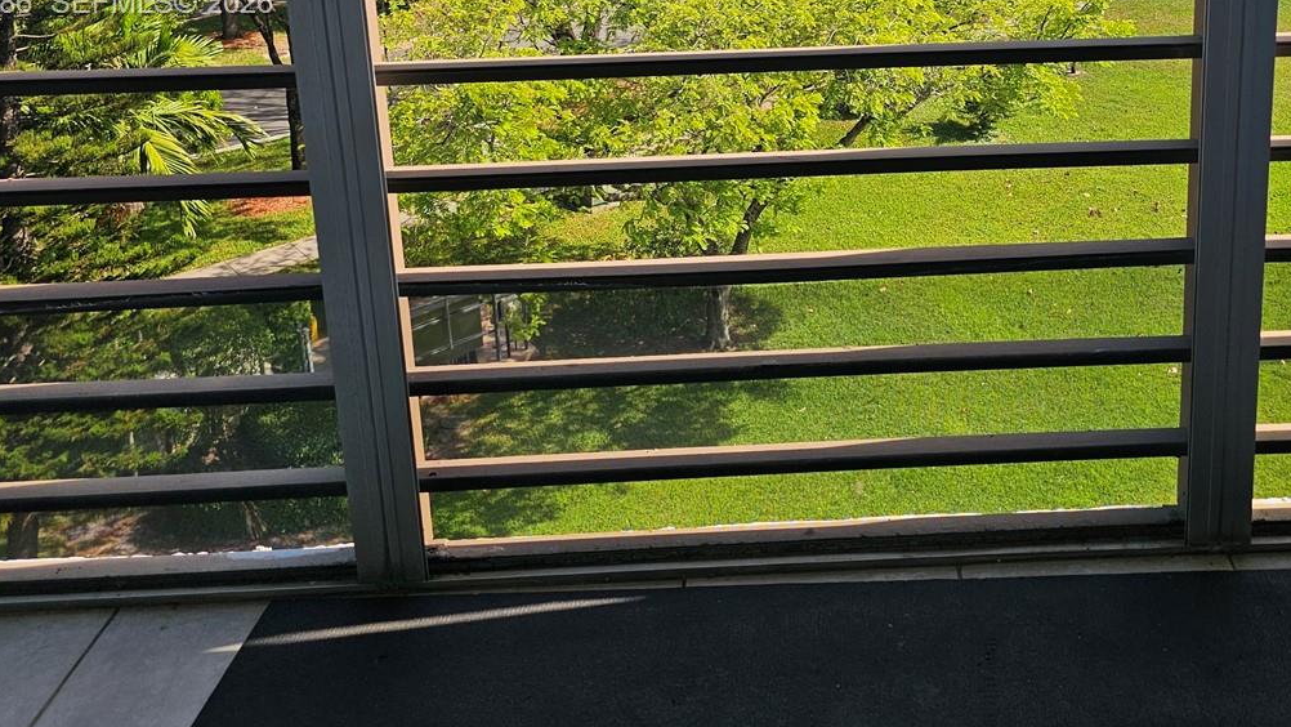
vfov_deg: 28.0
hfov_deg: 49.2
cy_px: 5
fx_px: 1370
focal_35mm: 40
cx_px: 903
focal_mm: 6.3
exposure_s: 1/515
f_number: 1.7
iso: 10
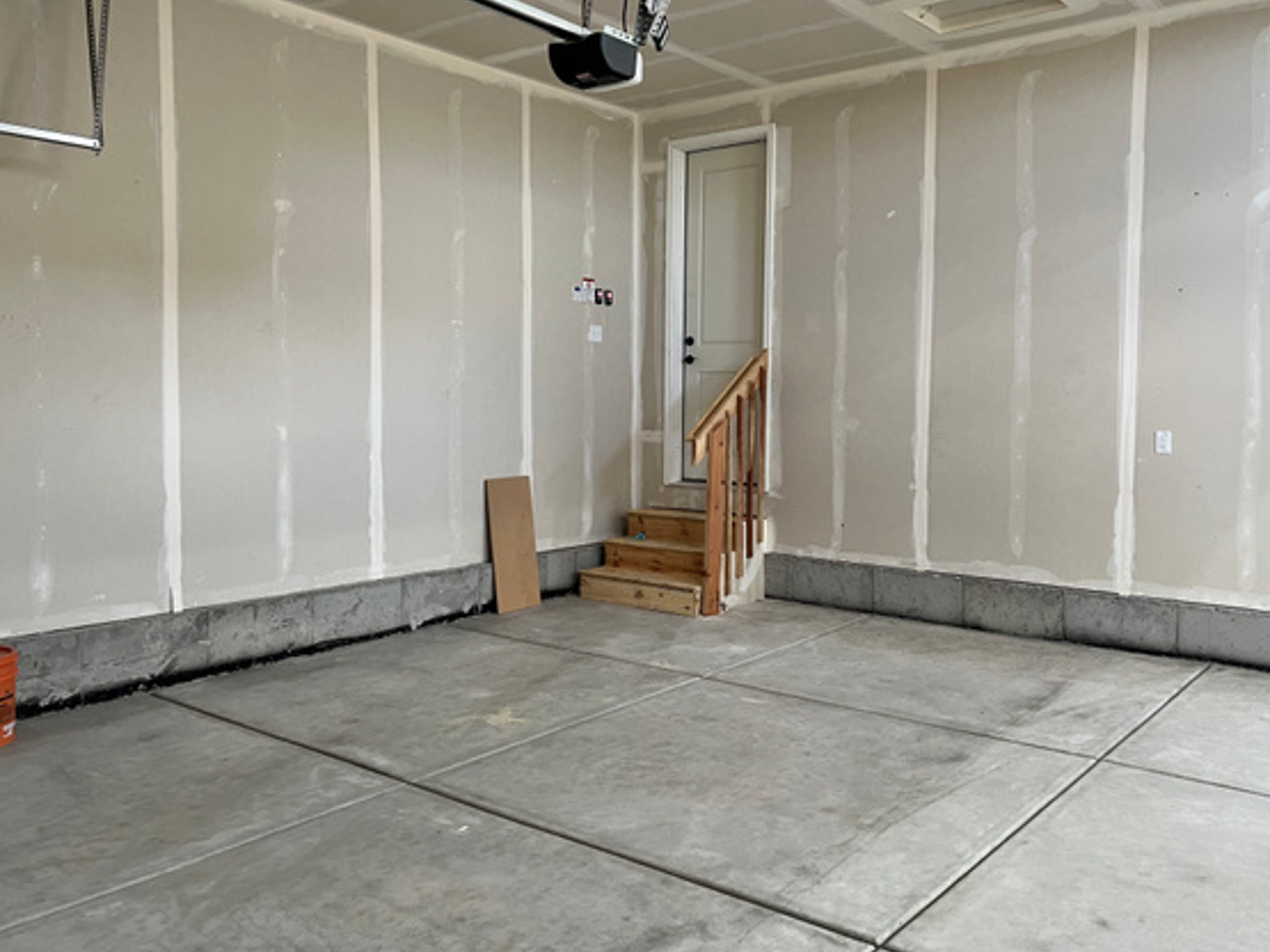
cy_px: 439
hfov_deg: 59.9
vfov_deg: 46.7
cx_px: 686
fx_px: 1100
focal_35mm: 30
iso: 100
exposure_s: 1/60
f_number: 1.6
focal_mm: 5.1
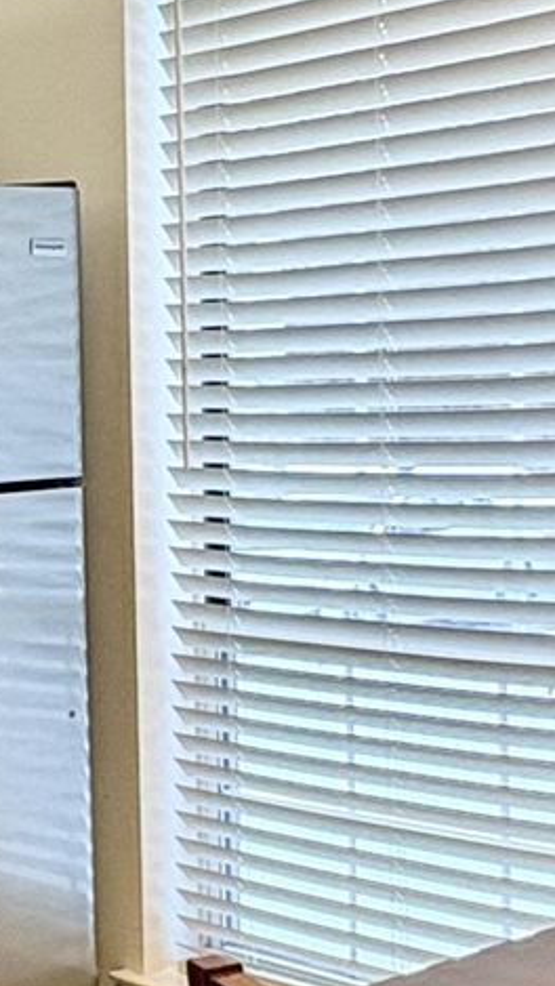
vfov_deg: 28.2
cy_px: 523
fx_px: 1961
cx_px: -486
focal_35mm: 75
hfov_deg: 14.0
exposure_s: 1/60
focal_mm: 2.22
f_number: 2.2
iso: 125
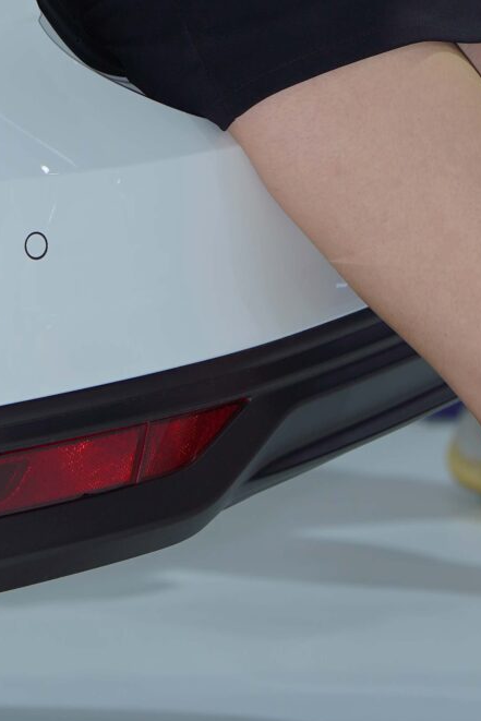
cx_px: 483
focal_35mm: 511
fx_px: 10235
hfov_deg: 2.7
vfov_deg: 4.0
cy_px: -87
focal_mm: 132
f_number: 4
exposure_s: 1/160
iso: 100
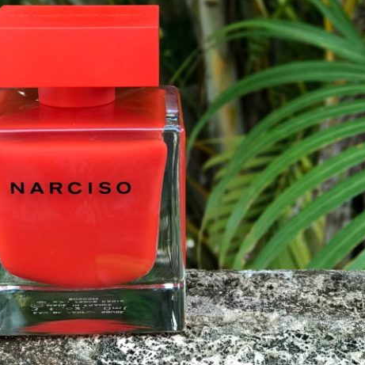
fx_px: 1002
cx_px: 190
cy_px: 157
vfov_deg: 20.6
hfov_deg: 20.6
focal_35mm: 84
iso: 25
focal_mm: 6.6
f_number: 2.8
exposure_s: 1/60
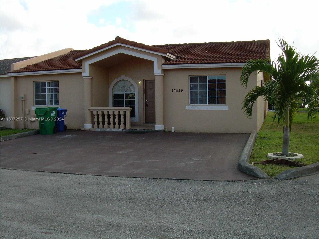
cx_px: 160
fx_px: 350
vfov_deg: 37.7
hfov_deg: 49.0
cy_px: 120
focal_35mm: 38
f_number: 4.6
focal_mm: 6.3
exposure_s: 1/210
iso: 50
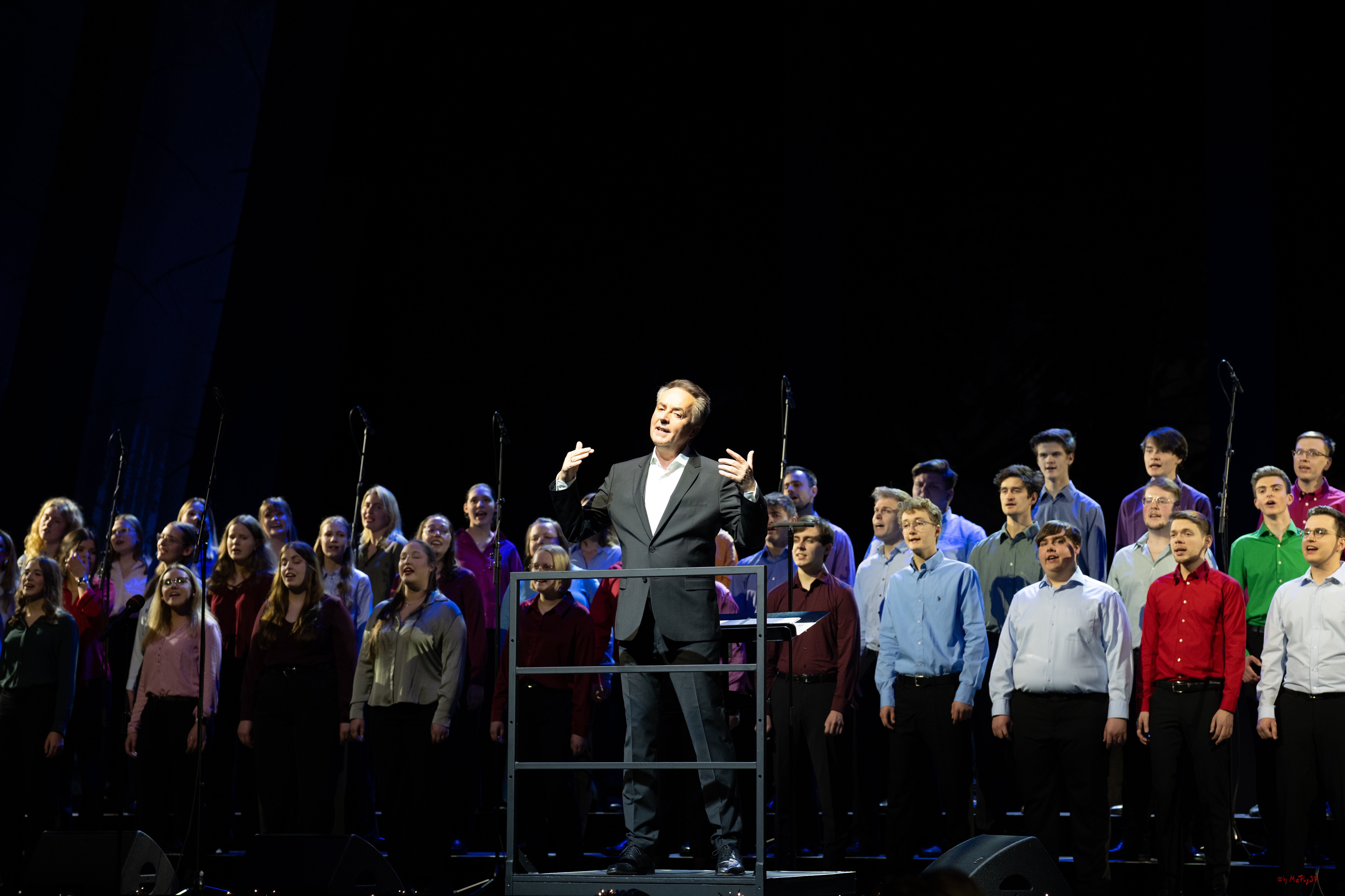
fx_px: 3175
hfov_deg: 23.9
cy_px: 448
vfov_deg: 16.1
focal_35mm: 85
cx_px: 672
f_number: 3.2
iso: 1000
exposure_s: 1/250
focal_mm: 85
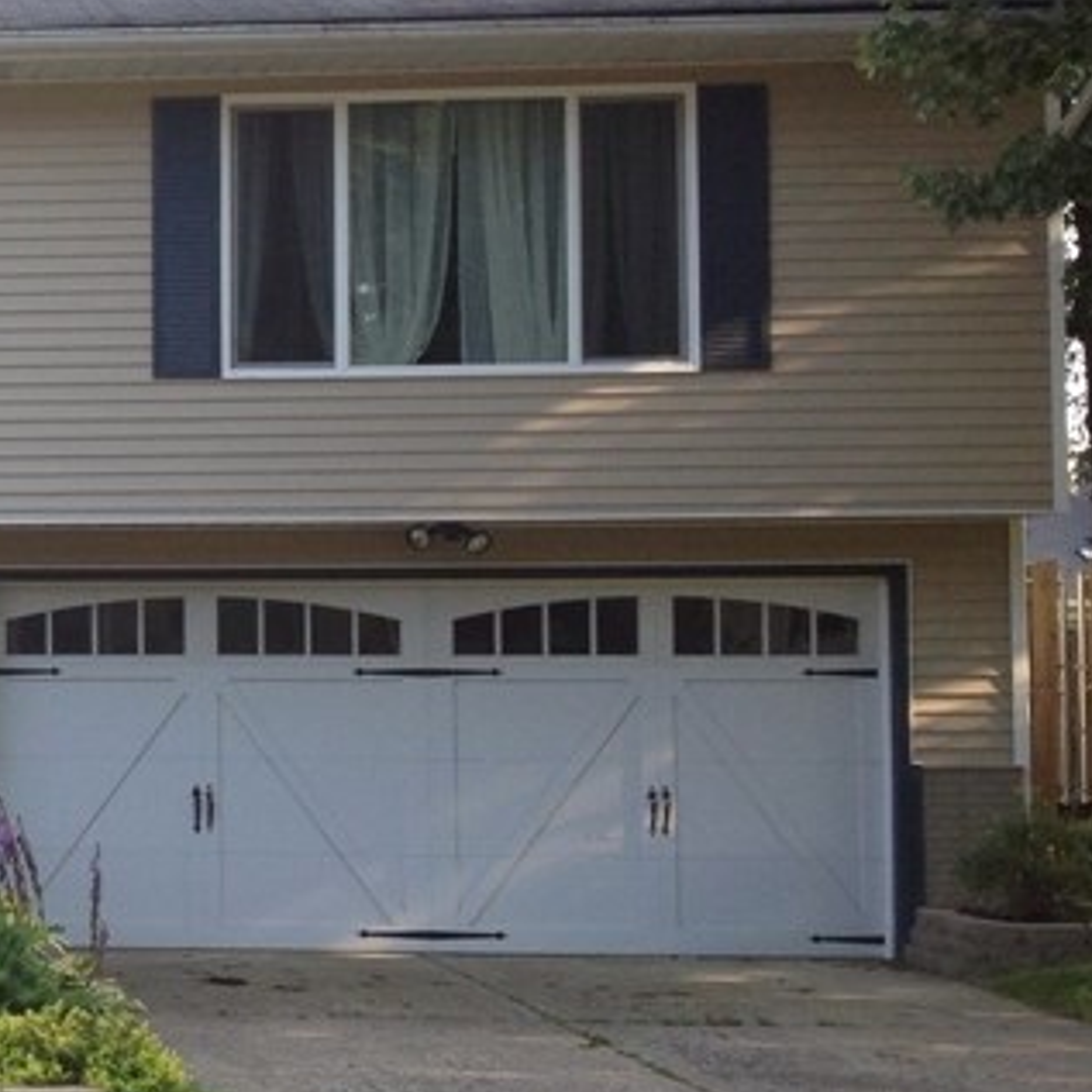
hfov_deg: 15.8
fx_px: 3569
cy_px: 586
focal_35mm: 100
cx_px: -589
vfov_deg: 17.4
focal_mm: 4.28
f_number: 2.4
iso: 50
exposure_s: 1/286
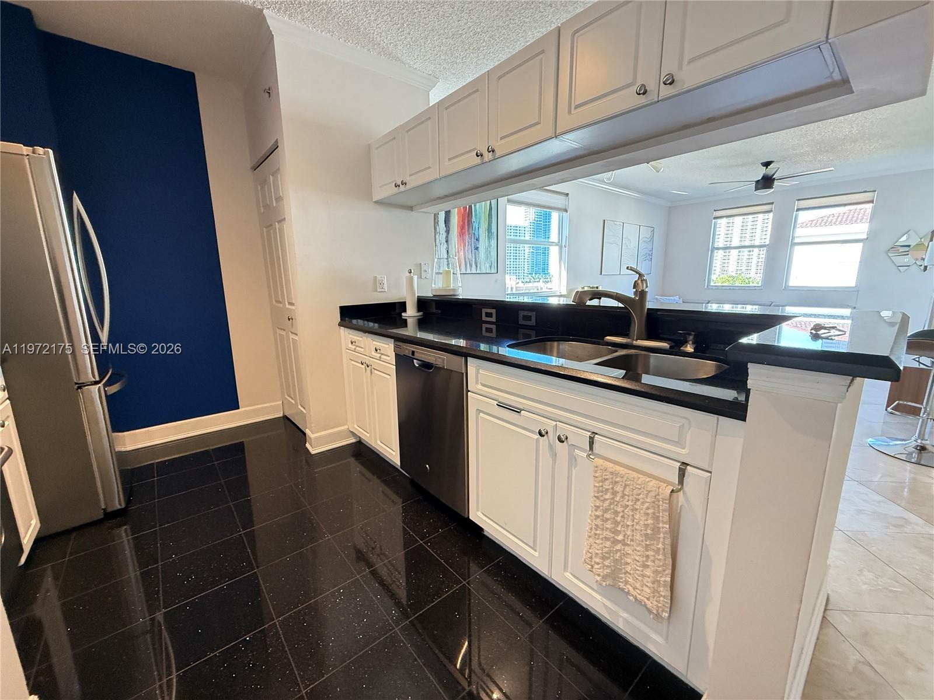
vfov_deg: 85.7
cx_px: 467
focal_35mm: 14
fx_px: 378
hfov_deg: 102.1
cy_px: 350
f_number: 2.2
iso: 640
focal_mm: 2.22
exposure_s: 1/120
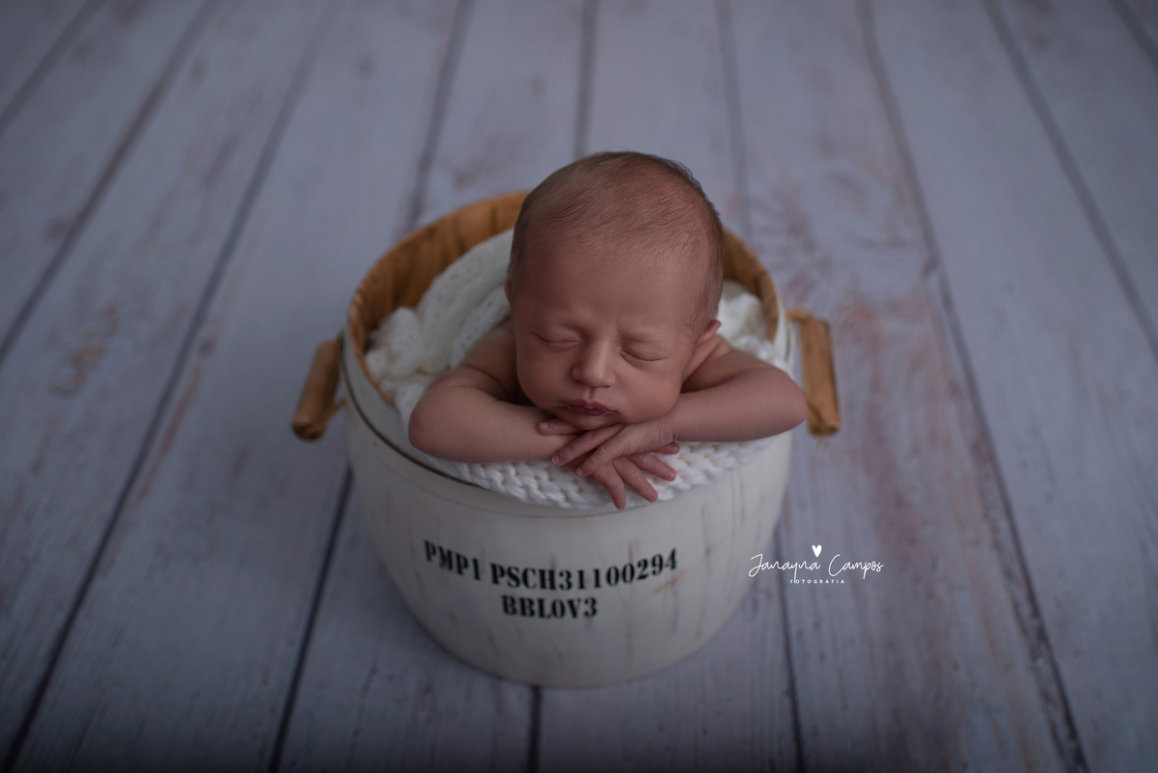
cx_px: 579
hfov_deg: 54.4
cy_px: 386
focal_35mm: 35
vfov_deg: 37.9
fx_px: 1126
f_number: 2.5
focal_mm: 35
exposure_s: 1/200
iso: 50
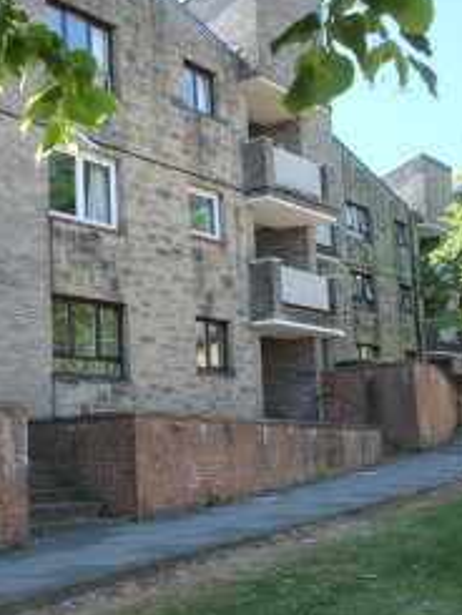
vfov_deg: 34.9
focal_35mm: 55
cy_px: 318
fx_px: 978
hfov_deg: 25.8
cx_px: 55
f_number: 5.6
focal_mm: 23
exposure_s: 1/170
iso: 400
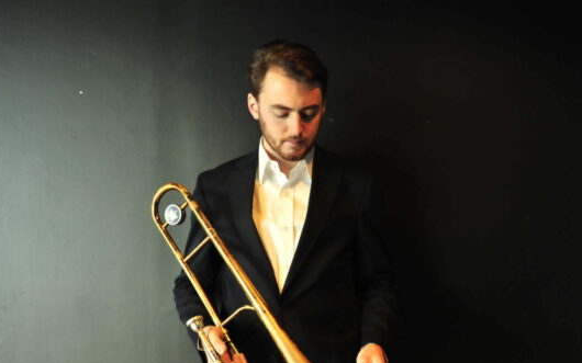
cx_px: 305
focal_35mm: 30
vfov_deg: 41.7
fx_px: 476
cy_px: 211
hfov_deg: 62.9
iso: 2000
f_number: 2.8
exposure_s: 1/80
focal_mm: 26
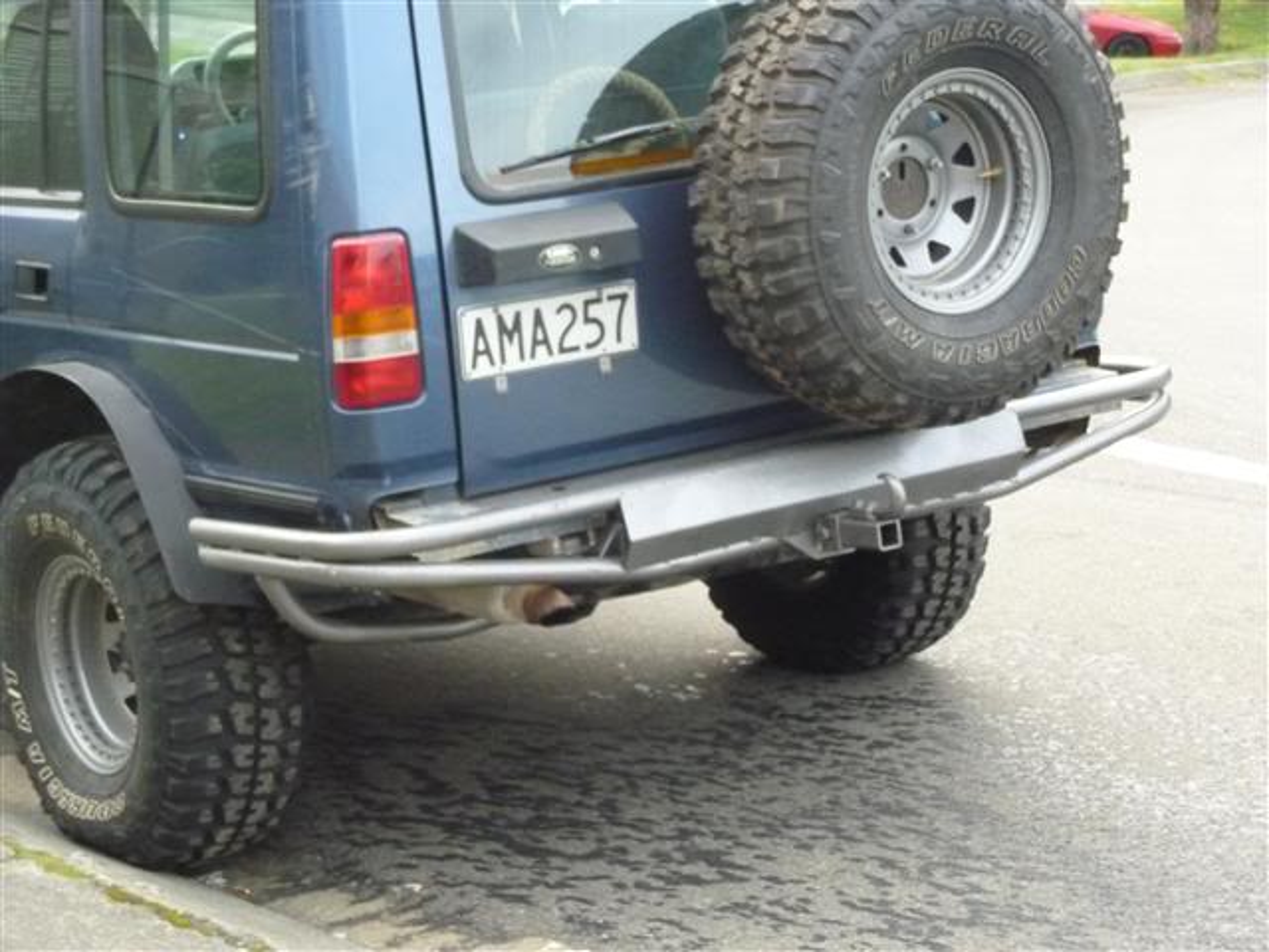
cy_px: 476
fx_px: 2969
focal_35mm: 81
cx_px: 634
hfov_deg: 24.1
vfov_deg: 18.2
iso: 800
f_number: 5
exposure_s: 1/125
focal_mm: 14.5
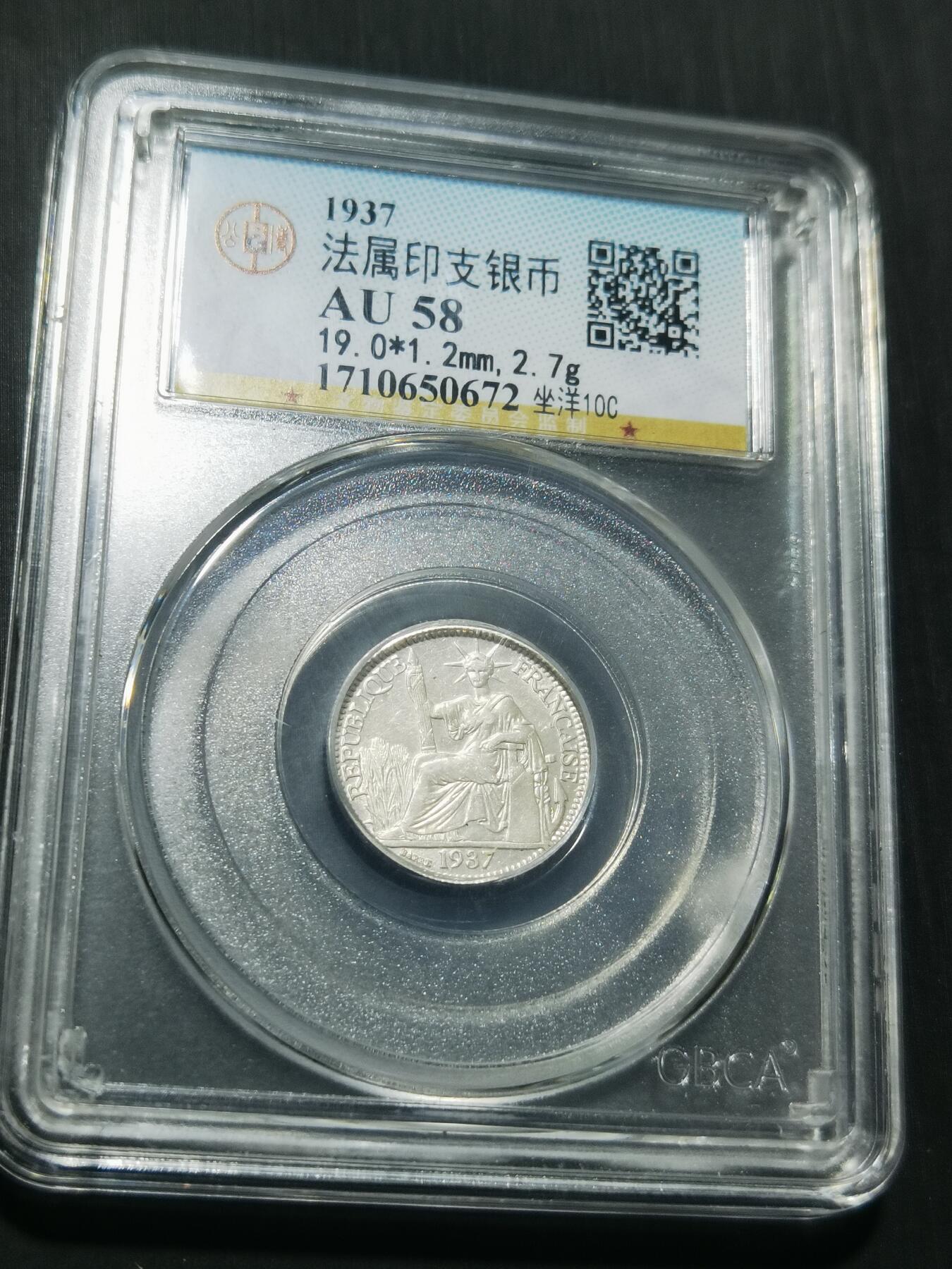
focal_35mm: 54
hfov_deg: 27.0
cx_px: 476
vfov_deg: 35.5
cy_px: 634
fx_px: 1980
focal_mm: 6.67
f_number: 1.9
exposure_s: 1/100
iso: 100
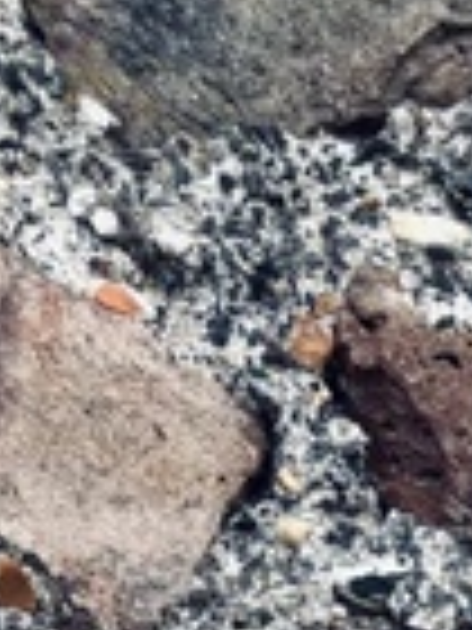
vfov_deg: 8.9
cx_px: 1528
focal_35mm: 173
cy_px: 1987
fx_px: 3145
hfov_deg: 7.4
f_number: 1.6
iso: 50
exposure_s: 1/576
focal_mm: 5.96
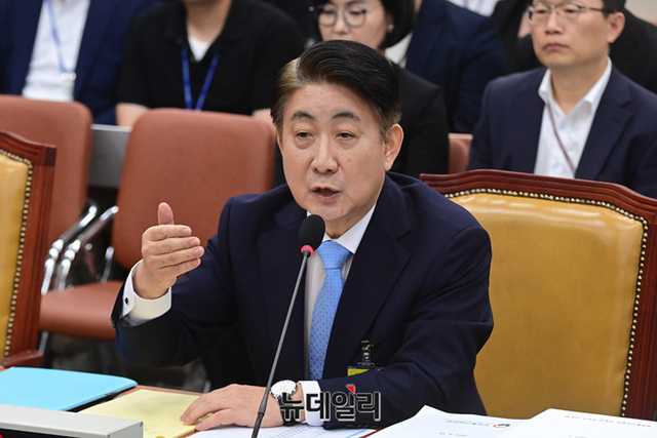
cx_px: 328
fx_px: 3286
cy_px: 219
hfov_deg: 11.4
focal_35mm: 180
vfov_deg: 7.6
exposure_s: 1/250
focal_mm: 180
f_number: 7.1
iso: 5000
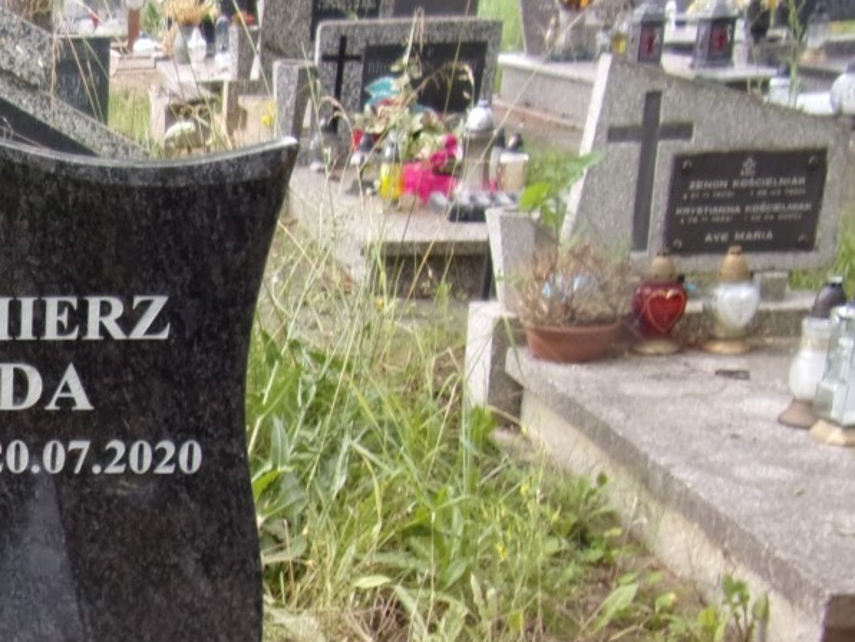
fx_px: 1433
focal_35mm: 58
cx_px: -145
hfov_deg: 29.1
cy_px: 491
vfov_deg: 24.9
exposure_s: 1/80
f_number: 3.3
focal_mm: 4.3
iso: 80
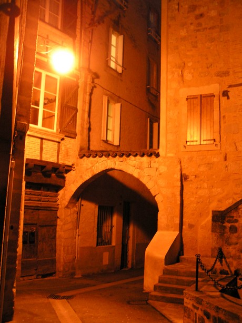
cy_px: 162
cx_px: 121
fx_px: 354
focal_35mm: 38
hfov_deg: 37.7
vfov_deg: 49.0
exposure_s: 1/2
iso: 200
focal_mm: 5.8
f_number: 2.8
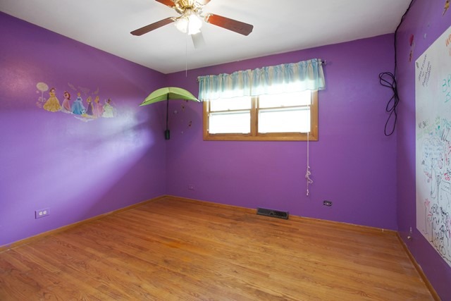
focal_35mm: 17
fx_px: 213
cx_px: 226
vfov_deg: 70.5
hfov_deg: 93.3
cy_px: 150
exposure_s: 1/3
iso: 400
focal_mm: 17
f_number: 9
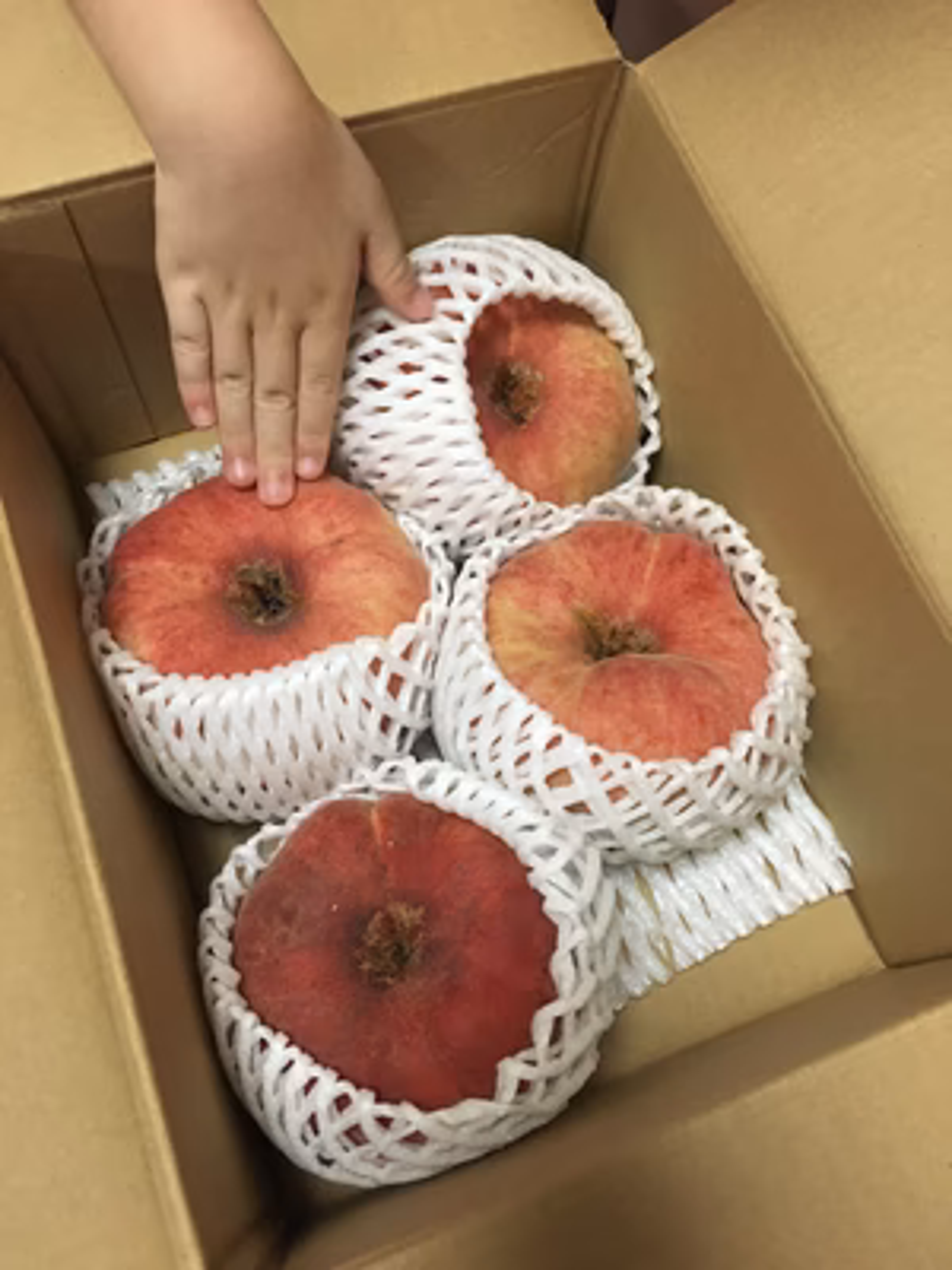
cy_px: 635
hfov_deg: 48.2
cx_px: 476
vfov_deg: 61.7
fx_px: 1063
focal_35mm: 29
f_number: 2.2
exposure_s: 1/30
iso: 200
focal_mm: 4.15
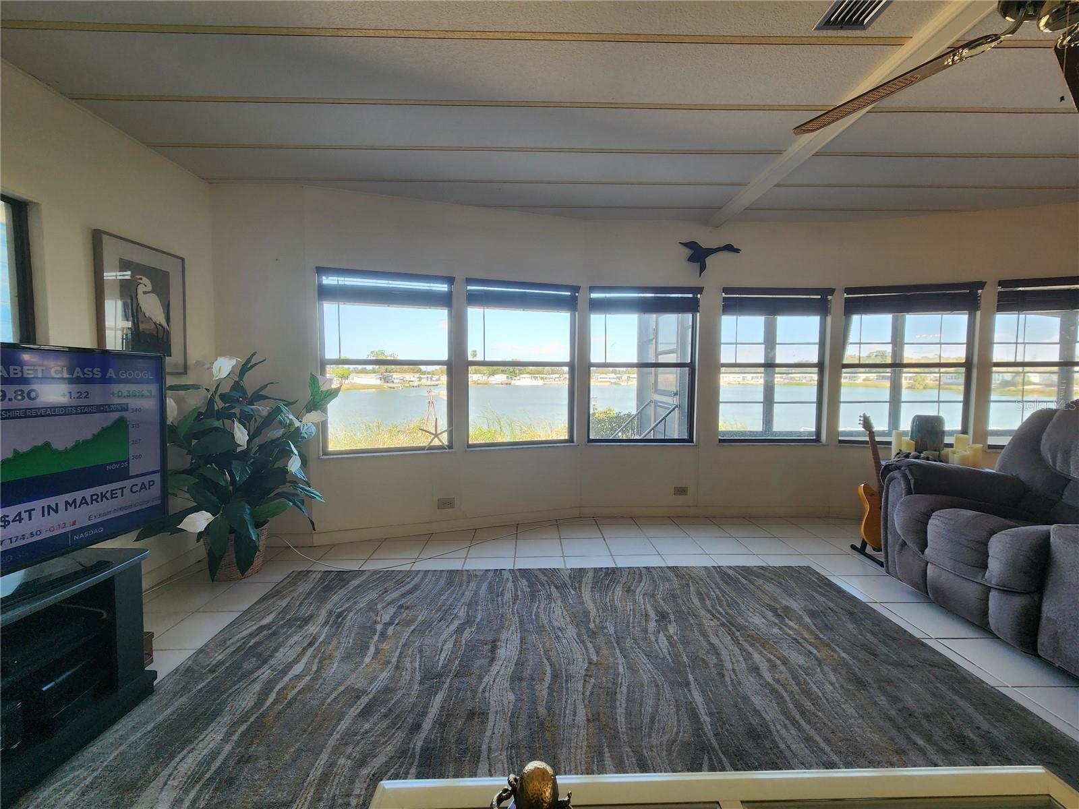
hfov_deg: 106.2
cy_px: 404
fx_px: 405
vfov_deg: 89.9
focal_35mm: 13
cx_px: 540
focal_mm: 2.2
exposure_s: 1/120
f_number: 2.2
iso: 64
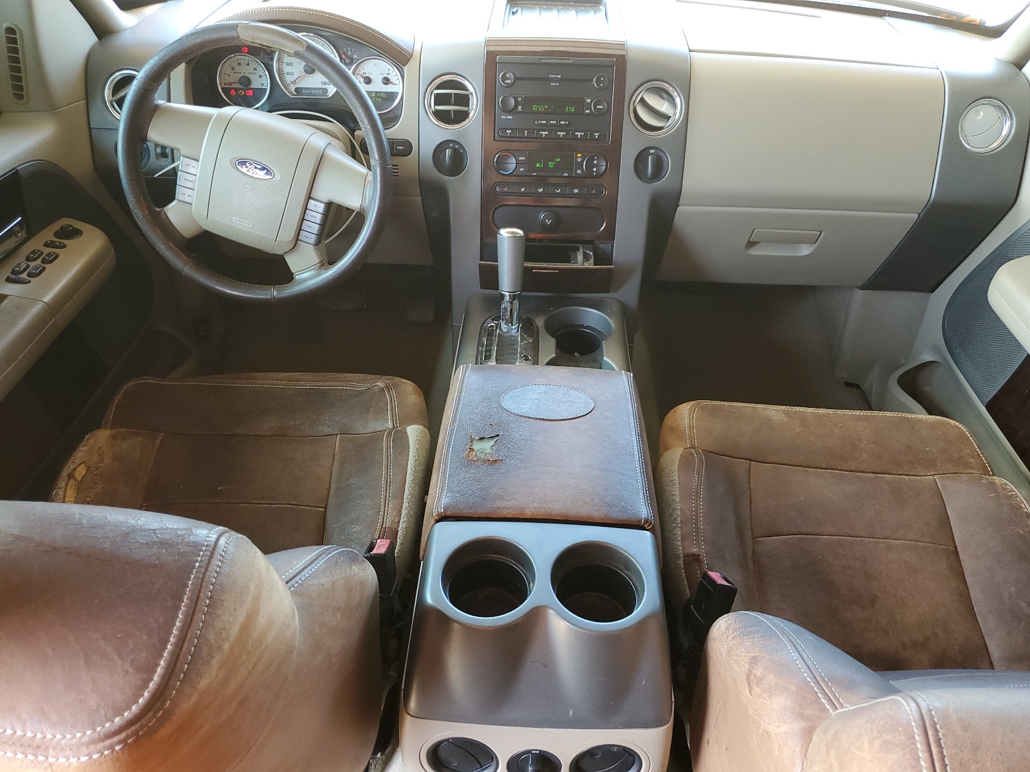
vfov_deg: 53.1
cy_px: 386
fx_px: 774
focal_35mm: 26
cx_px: 515
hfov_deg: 67.3
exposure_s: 1/60.2
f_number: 1.5
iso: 90
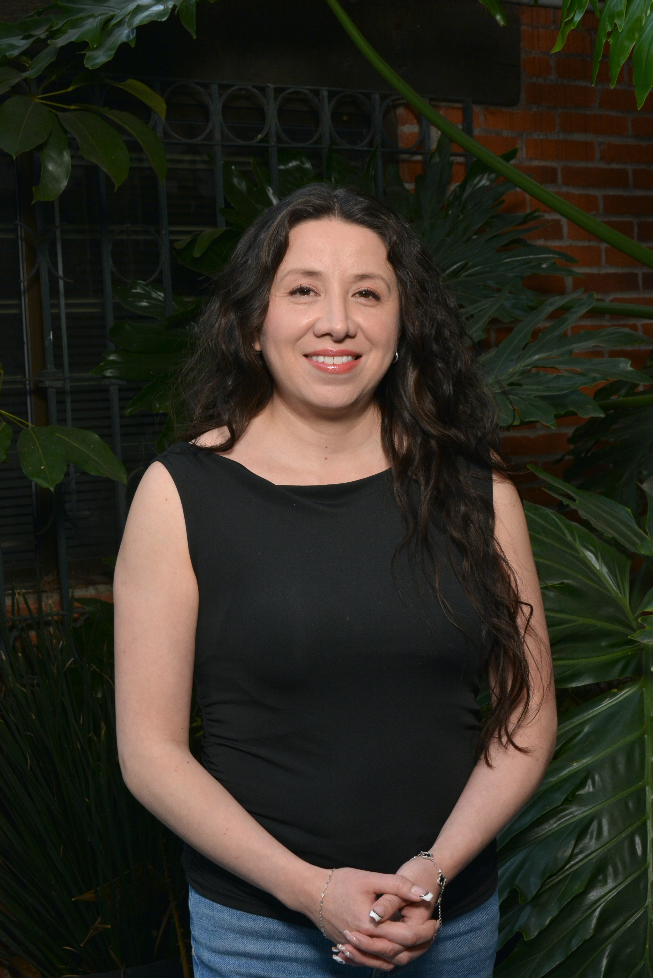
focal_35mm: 63
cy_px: 489
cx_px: 326
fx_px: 1713
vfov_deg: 31.9
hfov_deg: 21.6
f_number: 10
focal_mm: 42
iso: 640
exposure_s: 1/100
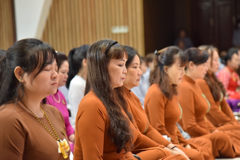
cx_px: 120
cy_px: 80
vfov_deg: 11.4
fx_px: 800
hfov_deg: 17.1
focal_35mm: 120
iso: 1250
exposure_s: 1/50
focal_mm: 120
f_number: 4.5
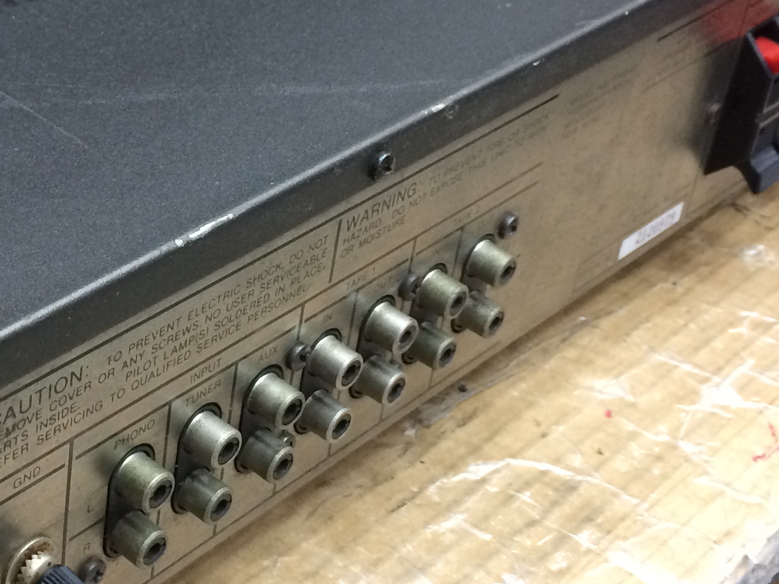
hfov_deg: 26.0
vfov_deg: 20.0
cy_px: 167
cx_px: 106
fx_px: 1642
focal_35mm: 73
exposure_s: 1/33
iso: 200
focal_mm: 4.15
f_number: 2.2
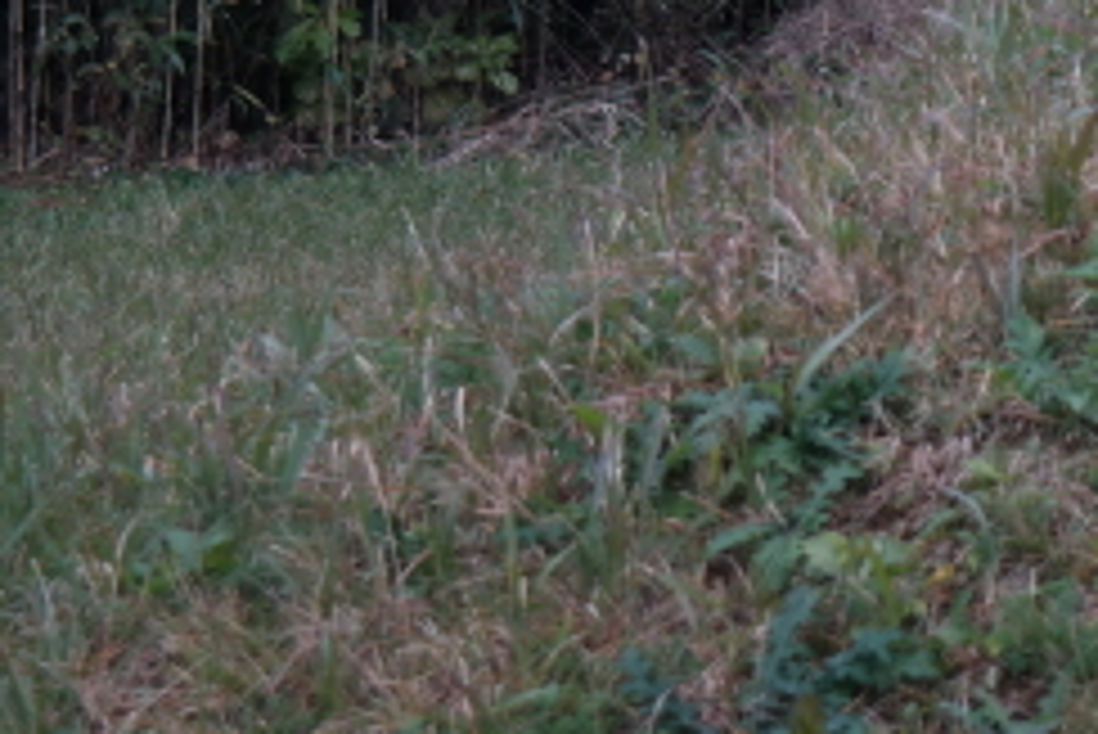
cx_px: 1908
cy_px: 297
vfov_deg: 5.7
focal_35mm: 243
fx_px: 7416
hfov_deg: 8.2
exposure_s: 1/25
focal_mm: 43
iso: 100
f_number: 5
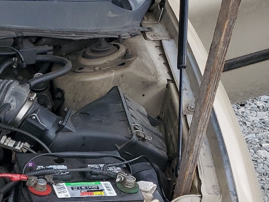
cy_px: 273
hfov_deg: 21.2
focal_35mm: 78
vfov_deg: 17.6
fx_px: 606
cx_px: -134
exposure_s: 1/455
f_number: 1.5
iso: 50
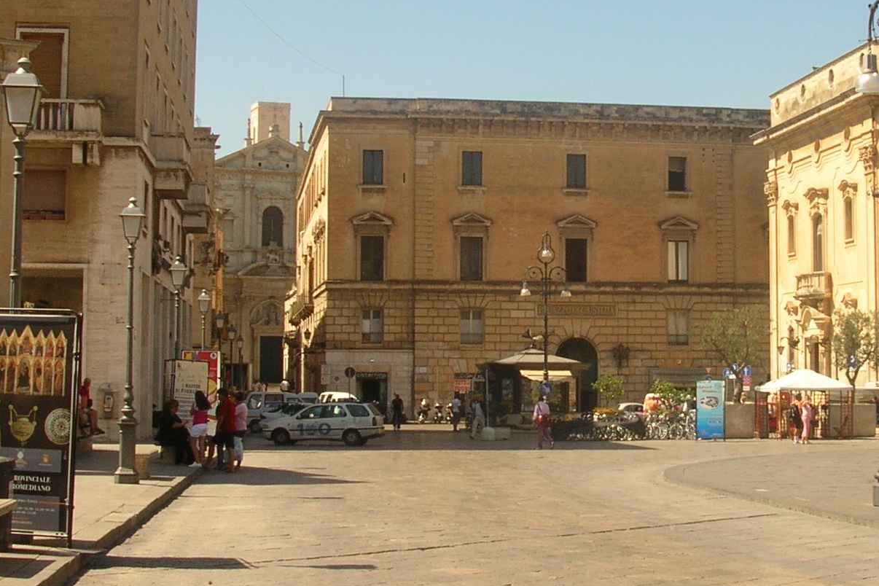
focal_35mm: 69
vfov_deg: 19.7
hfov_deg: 28.9
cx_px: 630
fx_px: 1685
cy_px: 260
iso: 50
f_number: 5.6
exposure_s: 1/275
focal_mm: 5.8
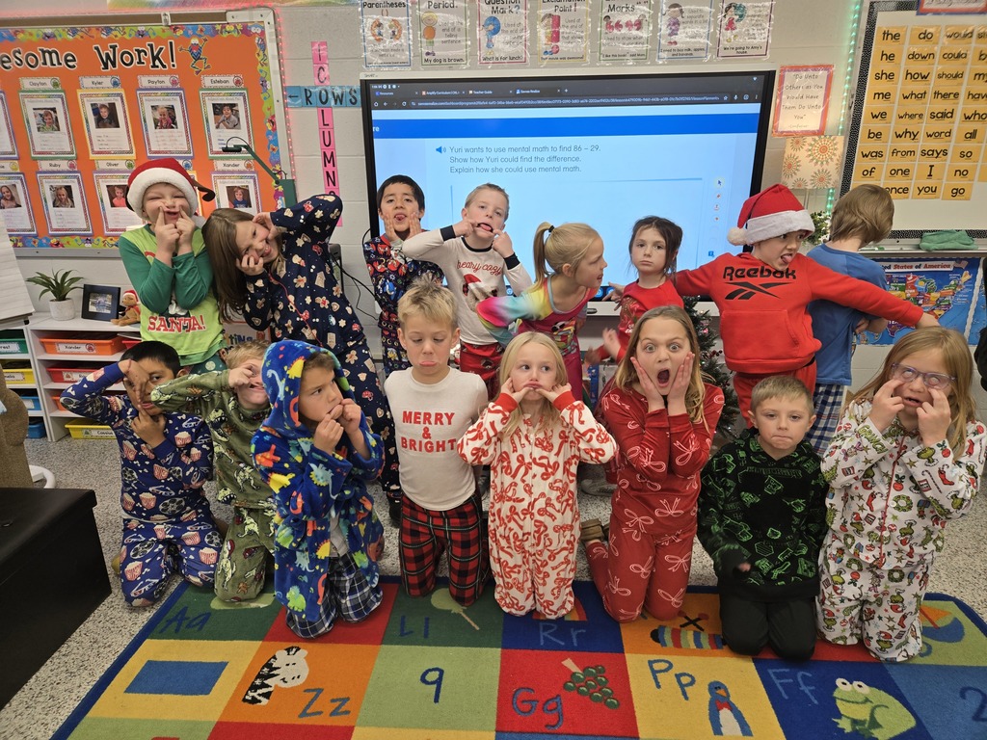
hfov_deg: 73.9
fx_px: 656
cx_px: 494
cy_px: 370
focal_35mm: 23
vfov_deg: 58.9
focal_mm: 5.4
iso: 64
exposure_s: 1/120
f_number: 1.8
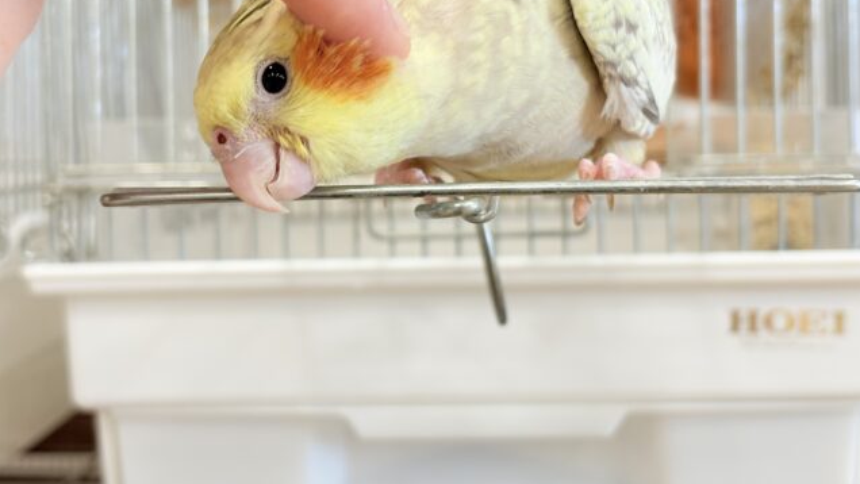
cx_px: 431
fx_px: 1300
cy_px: 164
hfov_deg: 36.6
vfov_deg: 21.0
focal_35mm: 57
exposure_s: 1/50
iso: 64
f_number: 1.6
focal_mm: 5.96
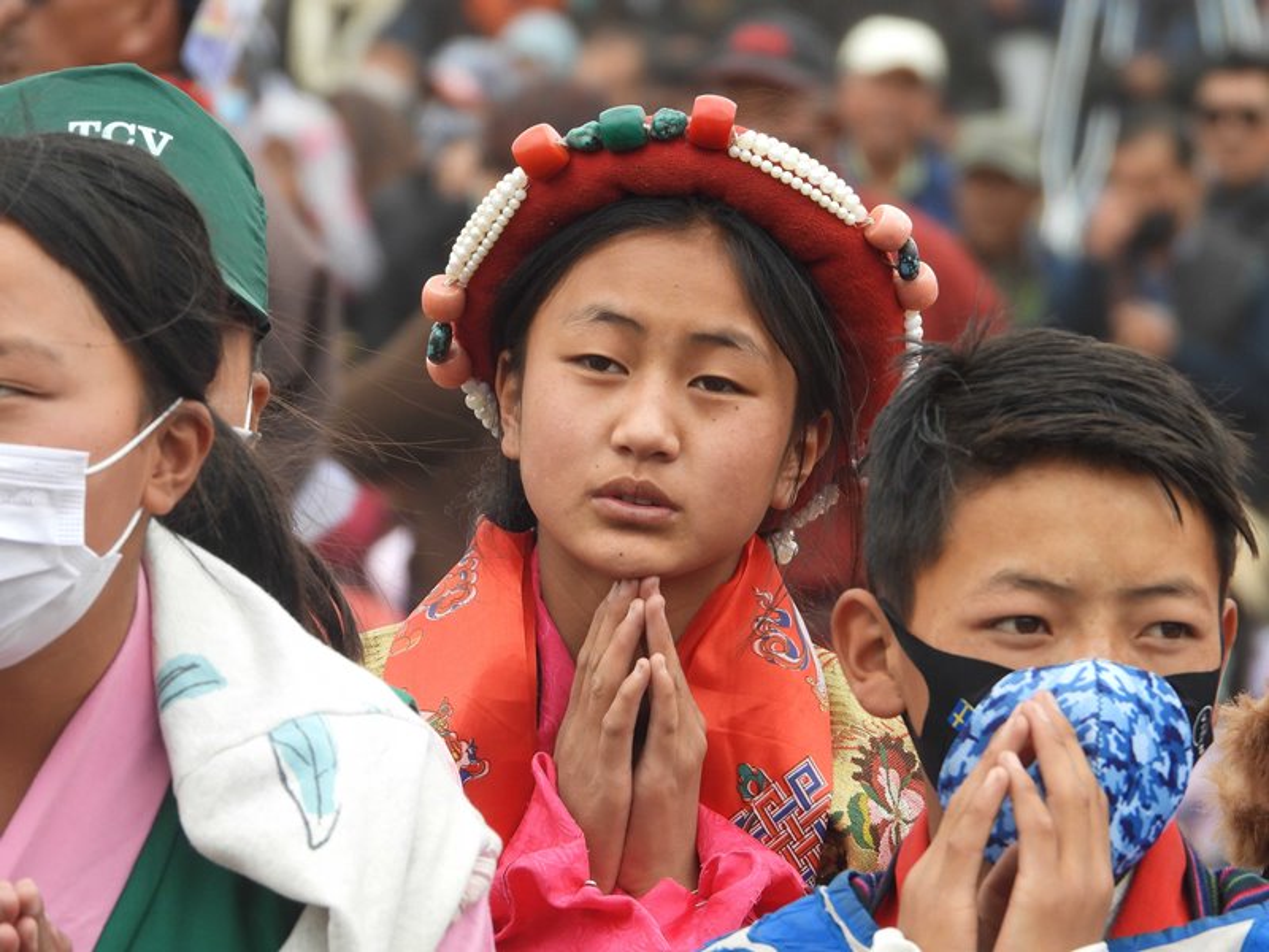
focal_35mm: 600
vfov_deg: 2.5
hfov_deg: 3.3
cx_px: 634
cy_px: 476
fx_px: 21996
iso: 140
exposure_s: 1/250
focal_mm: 108
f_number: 5
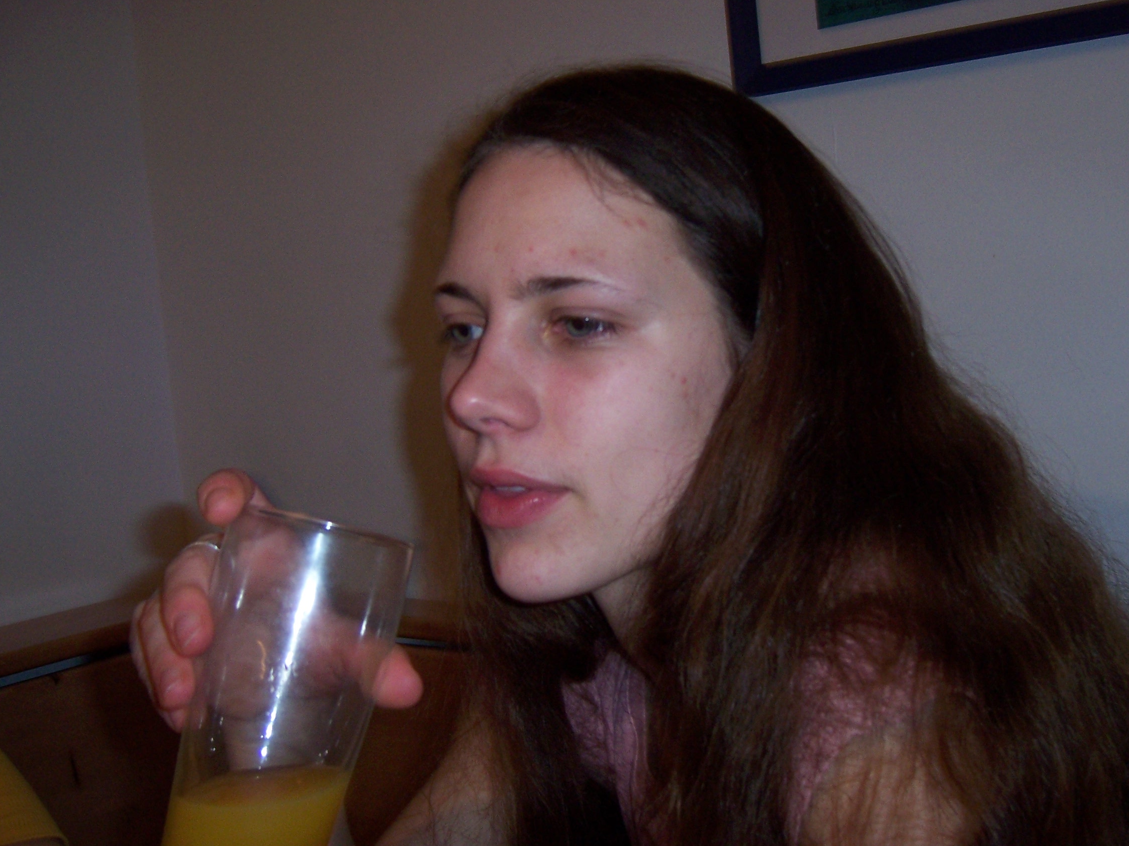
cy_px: 397
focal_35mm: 41
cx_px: 628
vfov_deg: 35.1
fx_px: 1337
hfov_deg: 45.7
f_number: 2.8
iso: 125
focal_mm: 6.2
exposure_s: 1/60
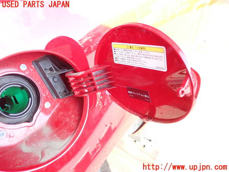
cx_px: 114
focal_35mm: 30
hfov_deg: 60.0
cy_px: 86
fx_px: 198
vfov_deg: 46.8
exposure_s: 1/80
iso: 100
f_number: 2.3
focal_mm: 5.4
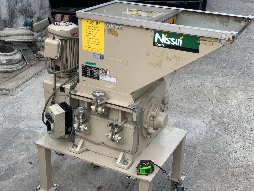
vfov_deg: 28.0
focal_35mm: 52
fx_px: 382
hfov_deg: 36.8
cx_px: 127
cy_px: 96
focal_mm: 6
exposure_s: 1/122
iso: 25
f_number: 2.4
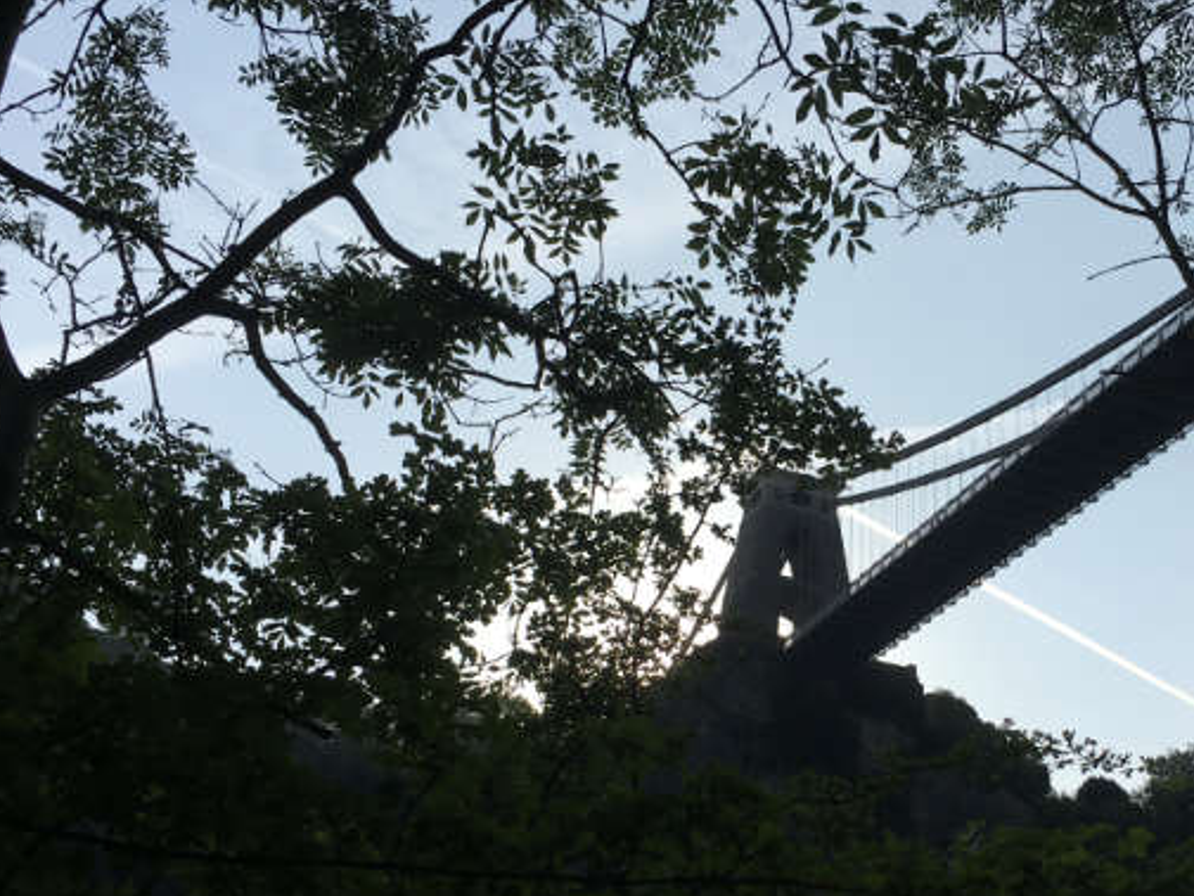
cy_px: 557
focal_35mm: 46
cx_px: 796
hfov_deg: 40.7
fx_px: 1587
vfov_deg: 31.4
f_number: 2.2
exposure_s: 1/3846
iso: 25
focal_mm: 4.2
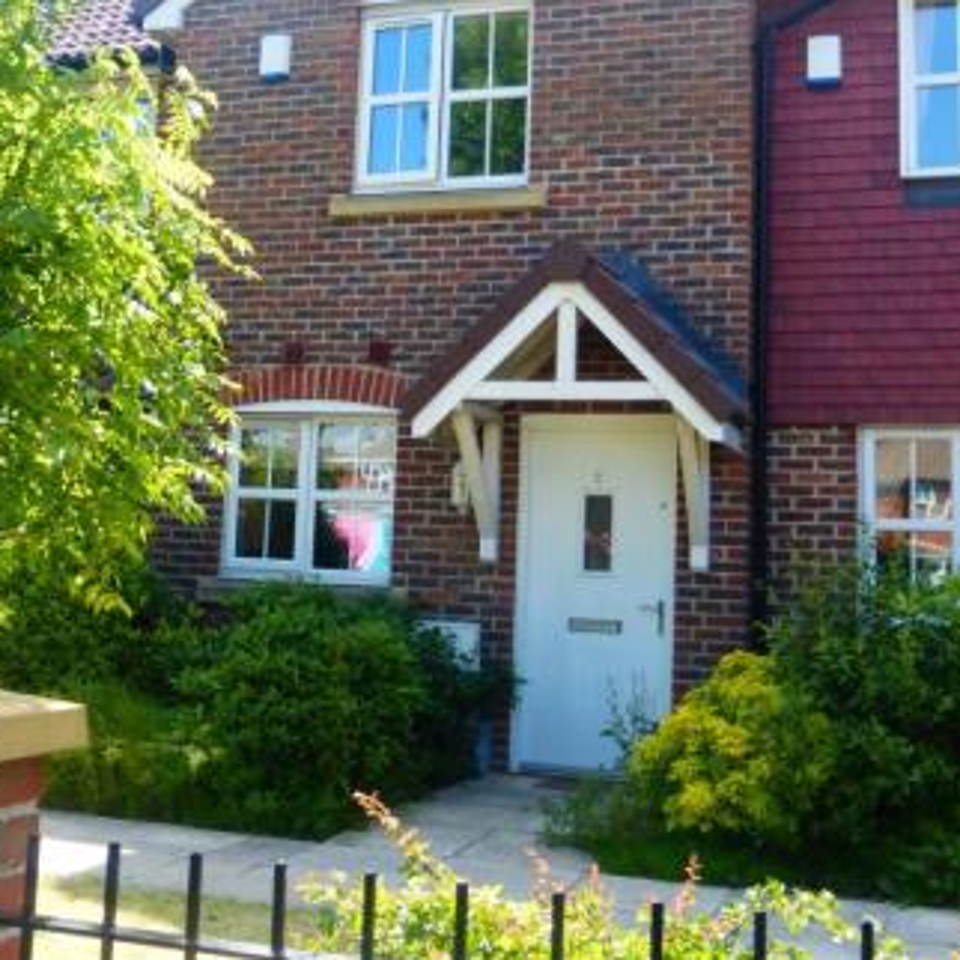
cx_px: 419
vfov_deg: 35.0
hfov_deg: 35.3
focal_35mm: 48
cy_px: 315
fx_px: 1506
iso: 100
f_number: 4
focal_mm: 5.4
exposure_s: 1/200
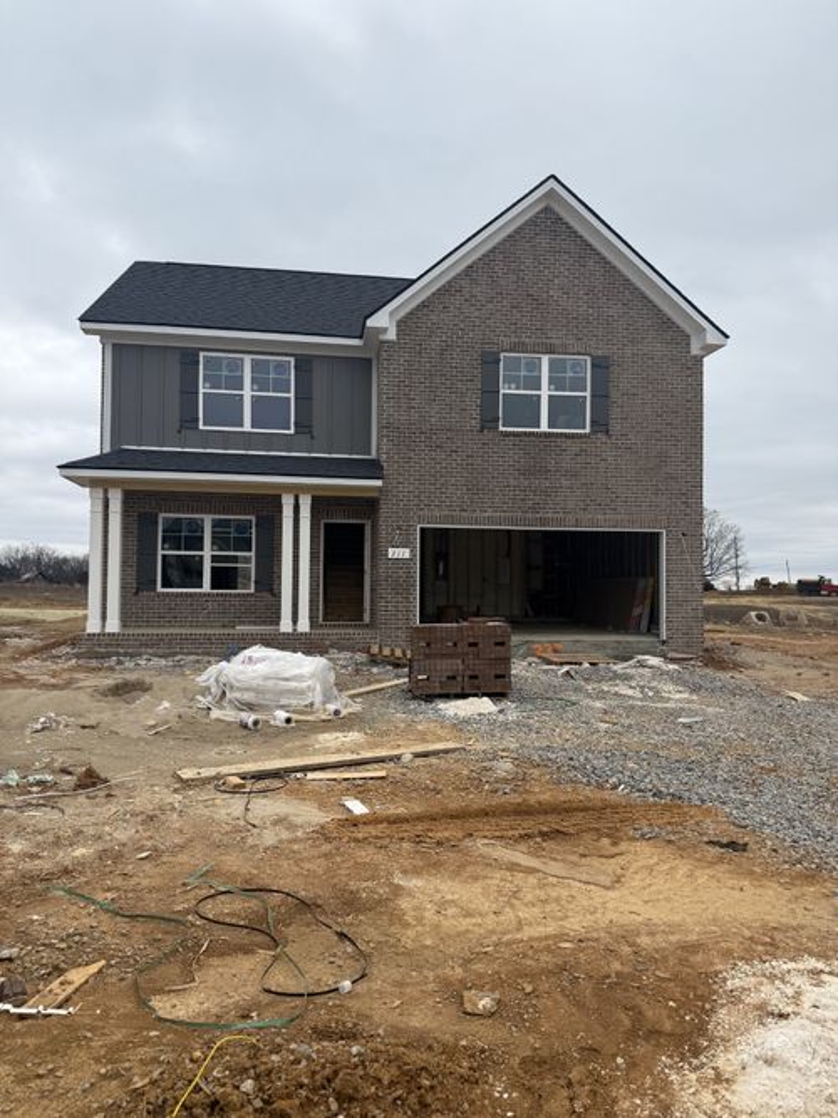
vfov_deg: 71.6
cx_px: 419
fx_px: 775
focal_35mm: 24
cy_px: 559
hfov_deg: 56.8
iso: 80
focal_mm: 6.76
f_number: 1.78
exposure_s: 1/1361
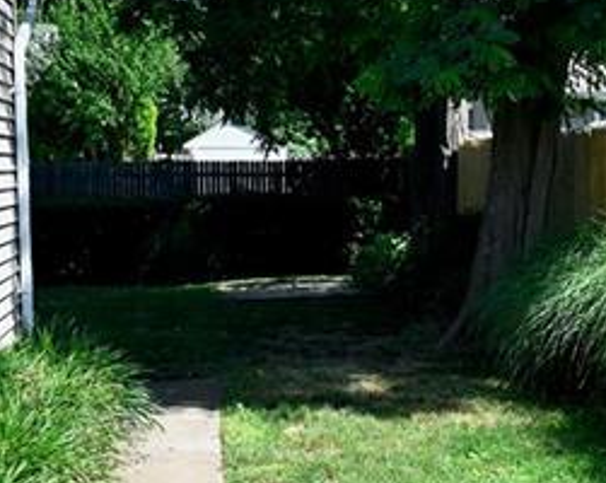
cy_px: 273
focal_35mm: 69
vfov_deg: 22.1
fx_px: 1236
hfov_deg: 27.5
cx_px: 380
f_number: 5
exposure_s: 1/8000
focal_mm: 24
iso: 3200
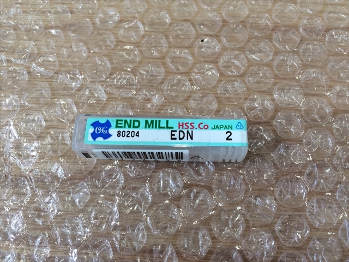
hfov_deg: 61.7
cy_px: 131
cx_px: 174
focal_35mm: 29
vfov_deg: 48.2
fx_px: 292
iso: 32
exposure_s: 1/40
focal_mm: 4.15
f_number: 2.2
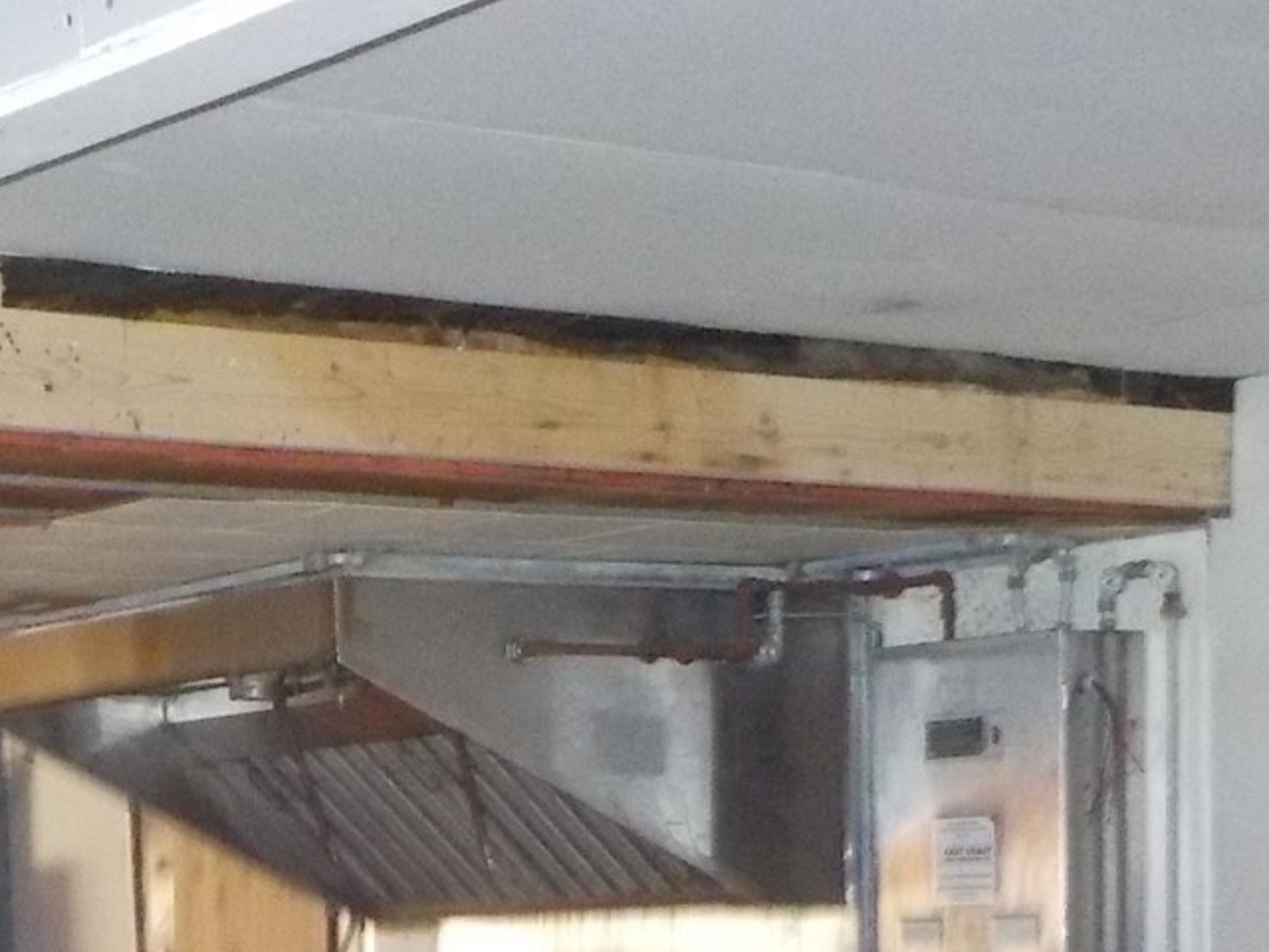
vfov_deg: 14.4
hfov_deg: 20.2
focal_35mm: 96
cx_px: 244
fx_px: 3519
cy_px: 1396
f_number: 3.3
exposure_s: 1/15
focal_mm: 4.1
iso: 800
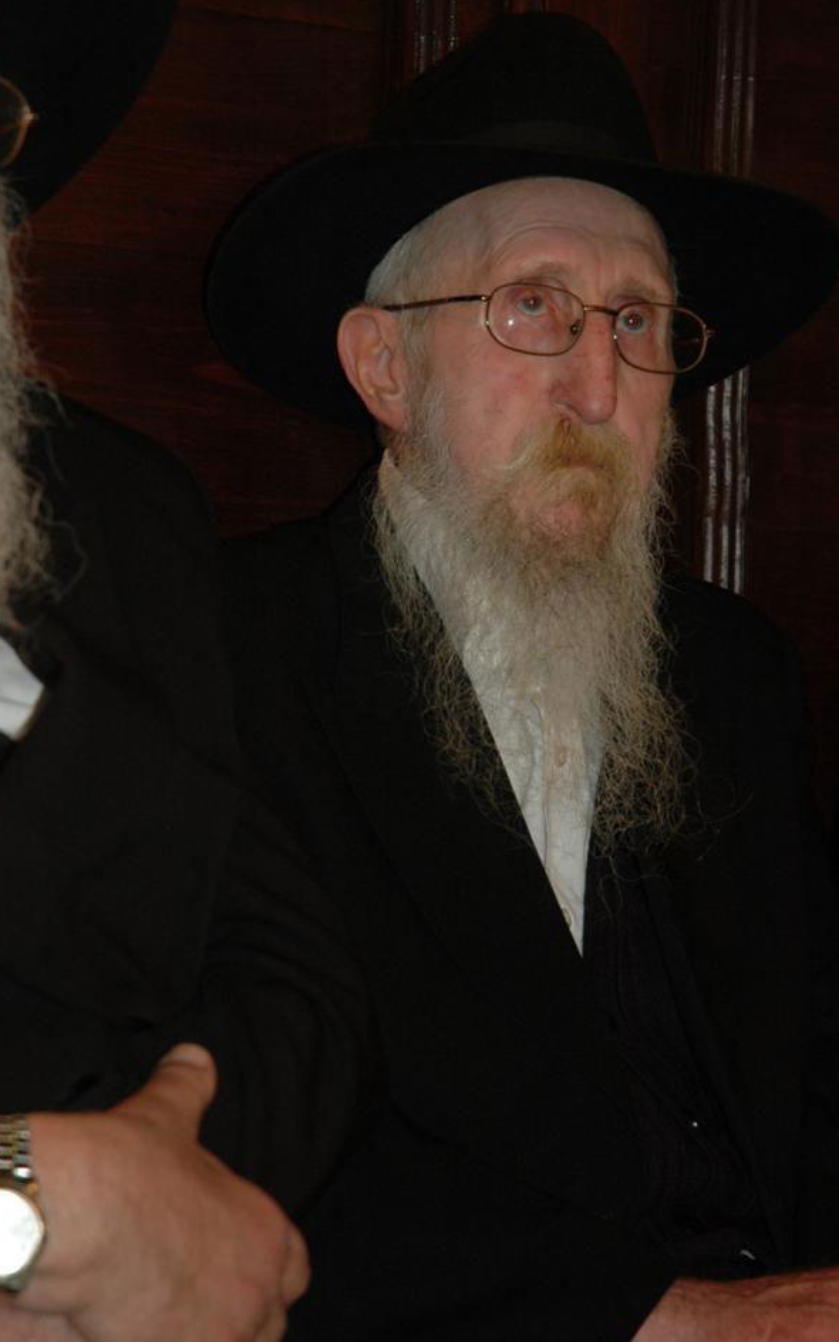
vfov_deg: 18.0
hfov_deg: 11.3
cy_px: 674
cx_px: 418
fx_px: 4244
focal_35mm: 116
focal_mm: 70
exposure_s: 1/60
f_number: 4.5
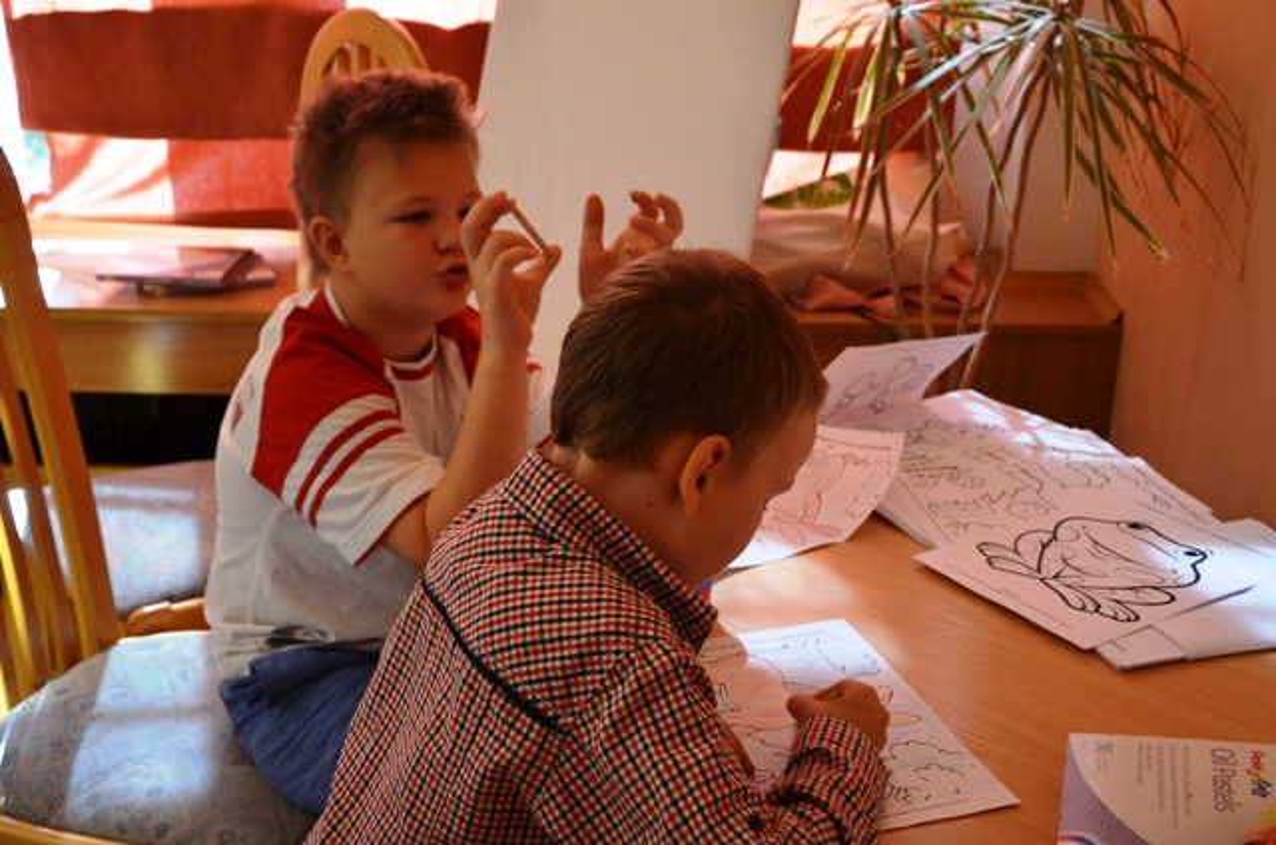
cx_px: 638
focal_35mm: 51
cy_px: 422
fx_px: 1804
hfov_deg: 39.0
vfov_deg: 26.4
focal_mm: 34
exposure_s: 1/100
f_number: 4.5
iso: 400
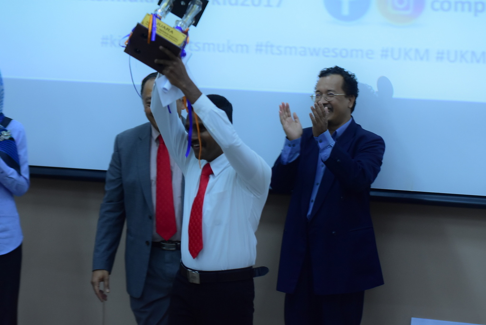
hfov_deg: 10.1
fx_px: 2736
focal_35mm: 202
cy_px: 162
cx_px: 243
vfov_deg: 6.8
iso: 2000
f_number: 2.8
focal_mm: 135
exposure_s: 1/160
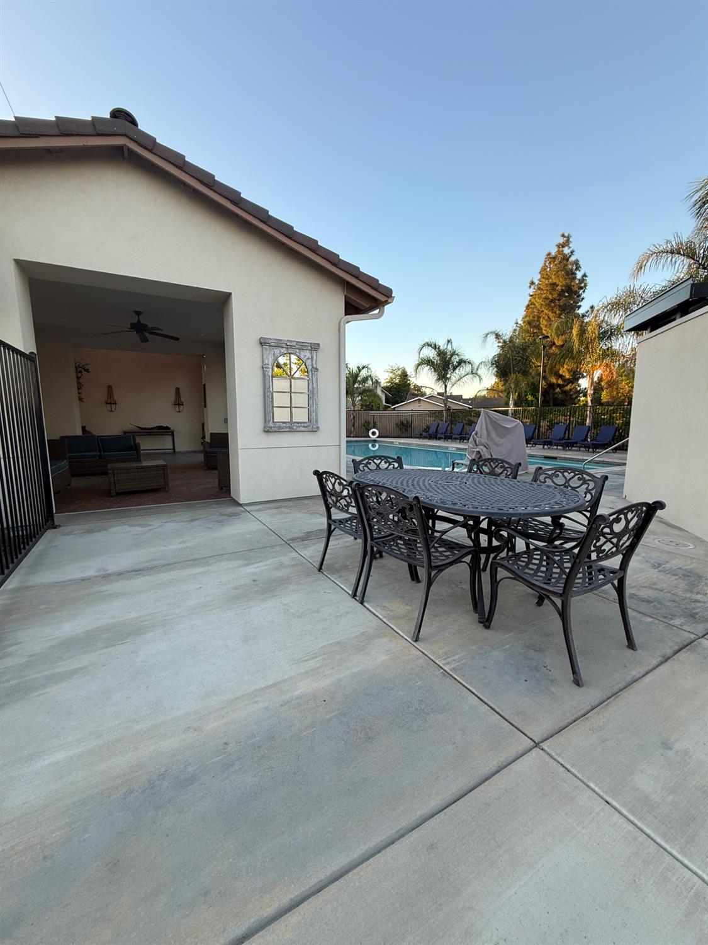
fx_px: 382
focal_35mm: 14
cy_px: 472
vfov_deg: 102.1
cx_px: 354
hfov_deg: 85.7
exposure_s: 1/173
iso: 50
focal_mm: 2.22
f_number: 2.2
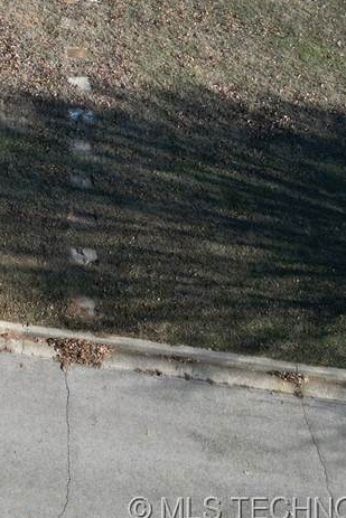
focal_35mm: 69
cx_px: -130
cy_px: 3
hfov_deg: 18.1
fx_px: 994
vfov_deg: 27.6
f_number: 1.7
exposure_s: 1/1250
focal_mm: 6.72
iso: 100
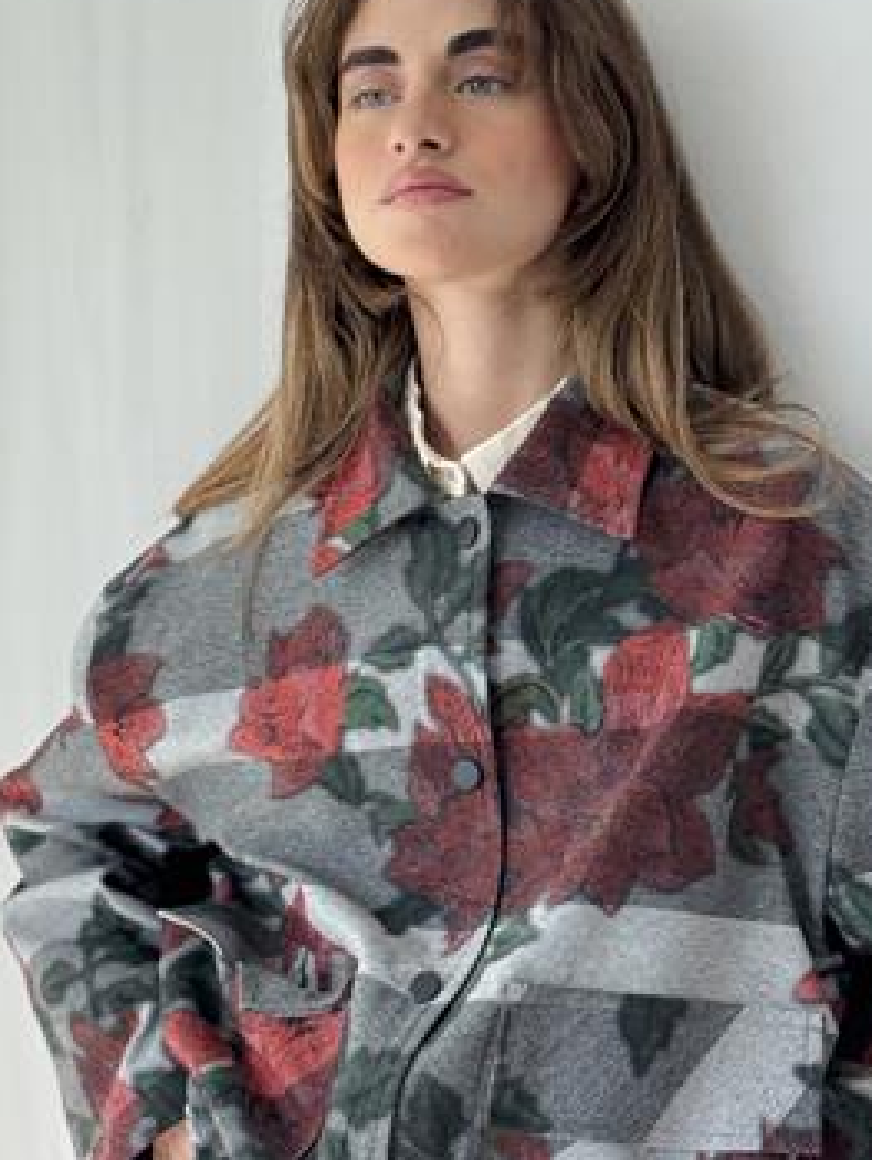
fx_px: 2449
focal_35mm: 73
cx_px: 418
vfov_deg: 26.7
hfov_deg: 20.2
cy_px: 568
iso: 64
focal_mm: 6.76
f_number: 1.78
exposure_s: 1/323
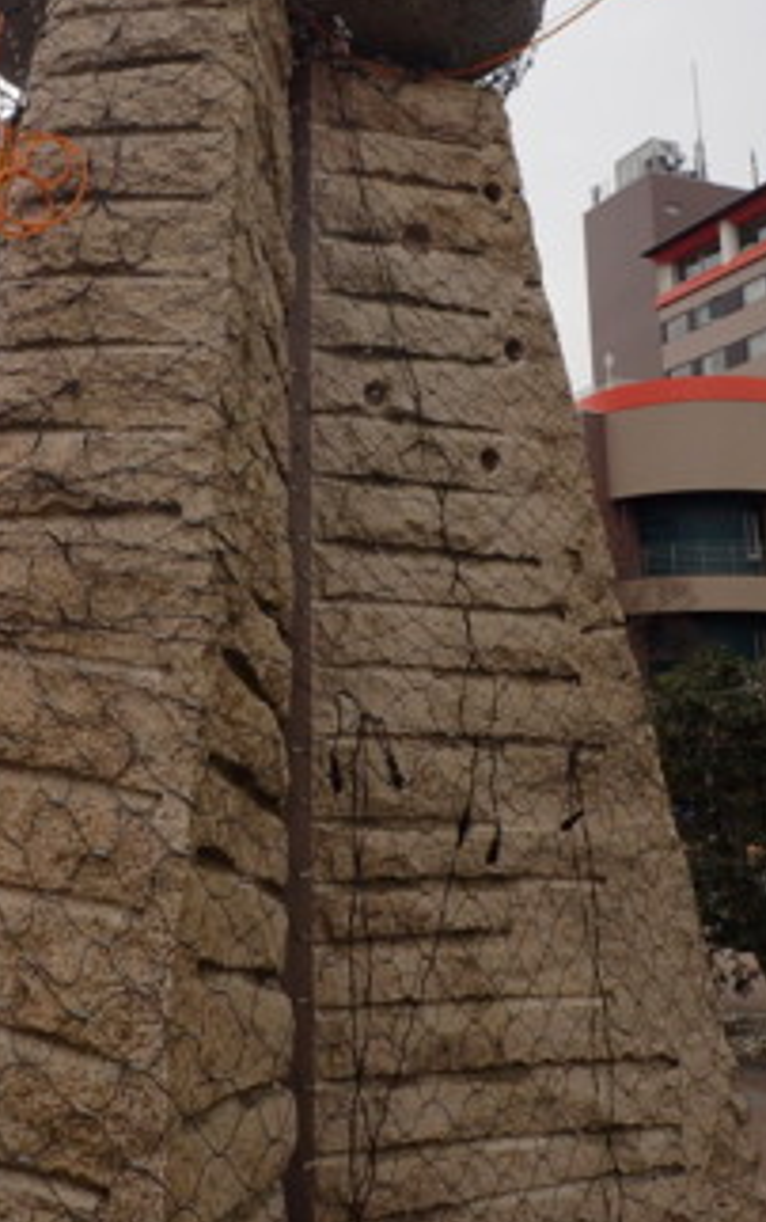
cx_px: 235
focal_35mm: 37
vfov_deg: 51.7
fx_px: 1233
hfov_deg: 34.1
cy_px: 406
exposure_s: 1/640
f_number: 2.8
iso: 200
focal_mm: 4.5
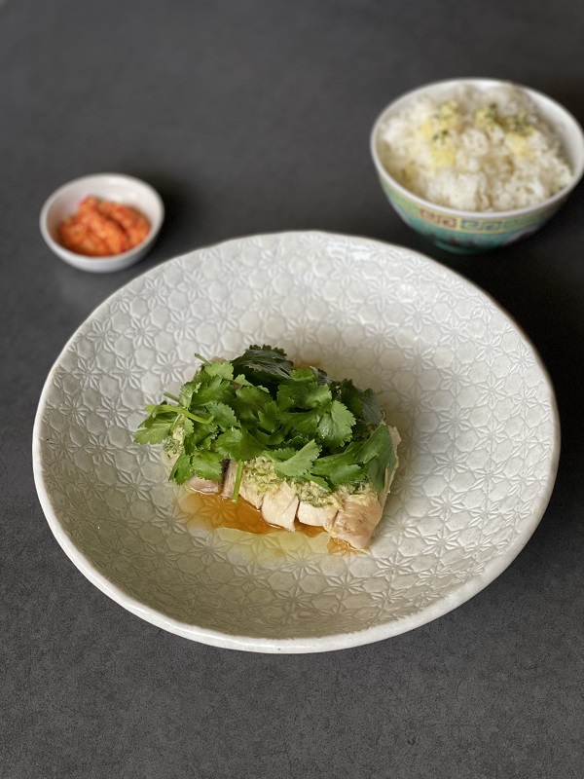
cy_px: 390
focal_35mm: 52
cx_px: 292
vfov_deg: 36.8
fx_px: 1170
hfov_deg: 28.0
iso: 250
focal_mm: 6
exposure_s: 1/112
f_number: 2
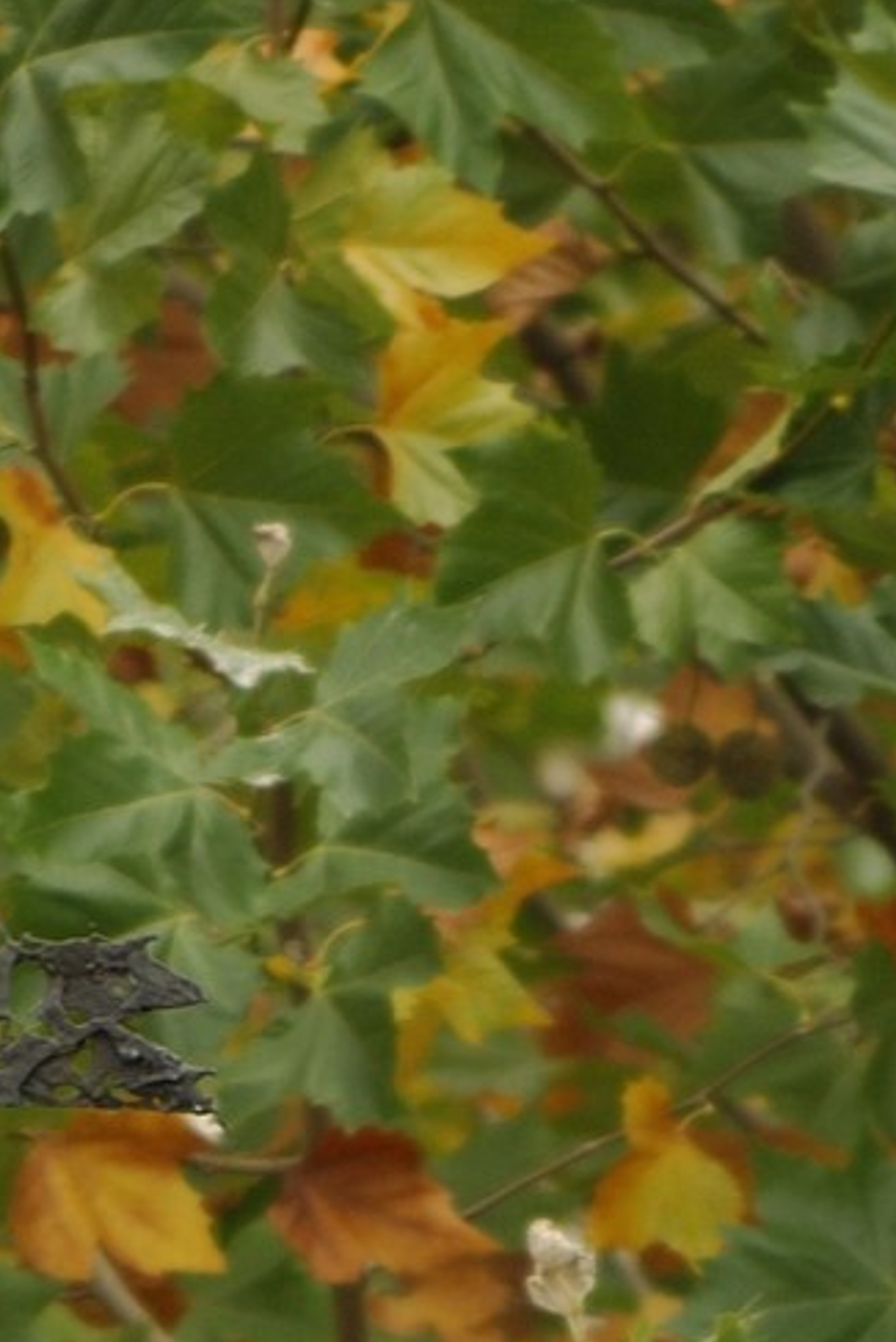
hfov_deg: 0.9
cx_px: -422
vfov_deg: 1.4
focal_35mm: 1482
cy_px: 2818
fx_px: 55284
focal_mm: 200
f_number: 2.8
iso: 100
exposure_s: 1/160
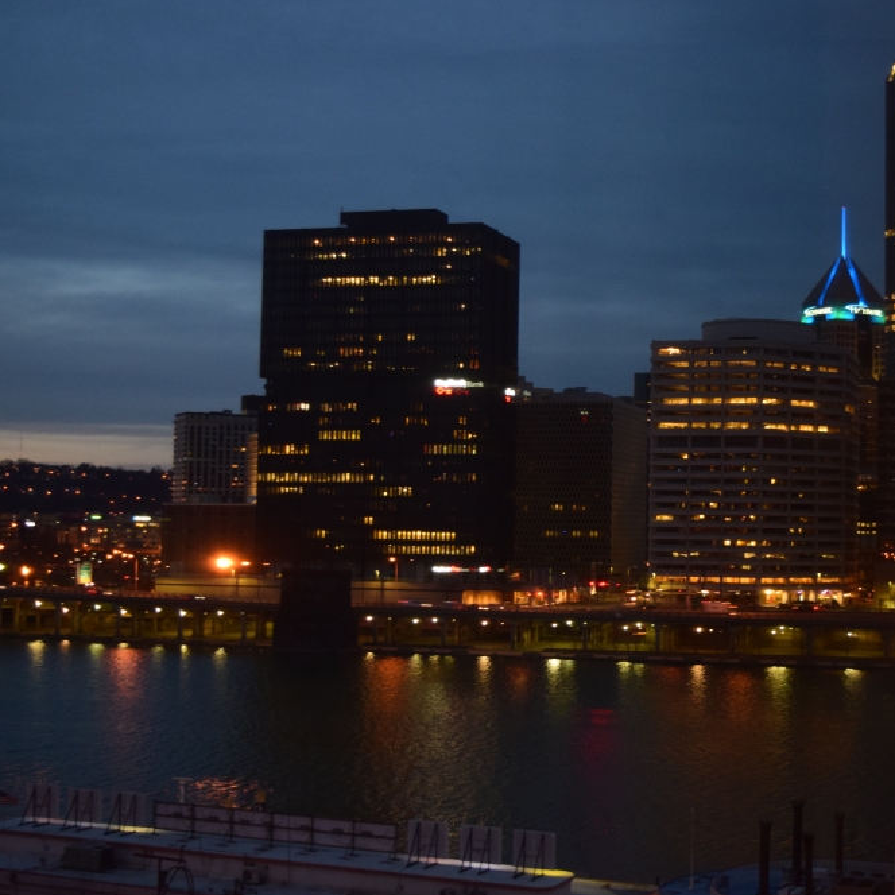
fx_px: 1609
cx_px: 667
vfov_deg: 31.1
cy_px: 448
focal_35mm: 55
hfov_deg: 30.6
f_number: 4.2
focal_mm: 28
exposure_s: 1/8
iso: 1600
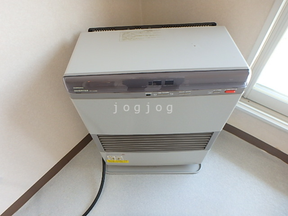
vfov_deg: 63.4
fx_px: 175
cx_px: 144
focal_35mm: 21
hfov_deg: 79.0
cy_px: 108
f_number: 3.5
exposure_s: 1/40
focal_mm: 3.7
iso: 200
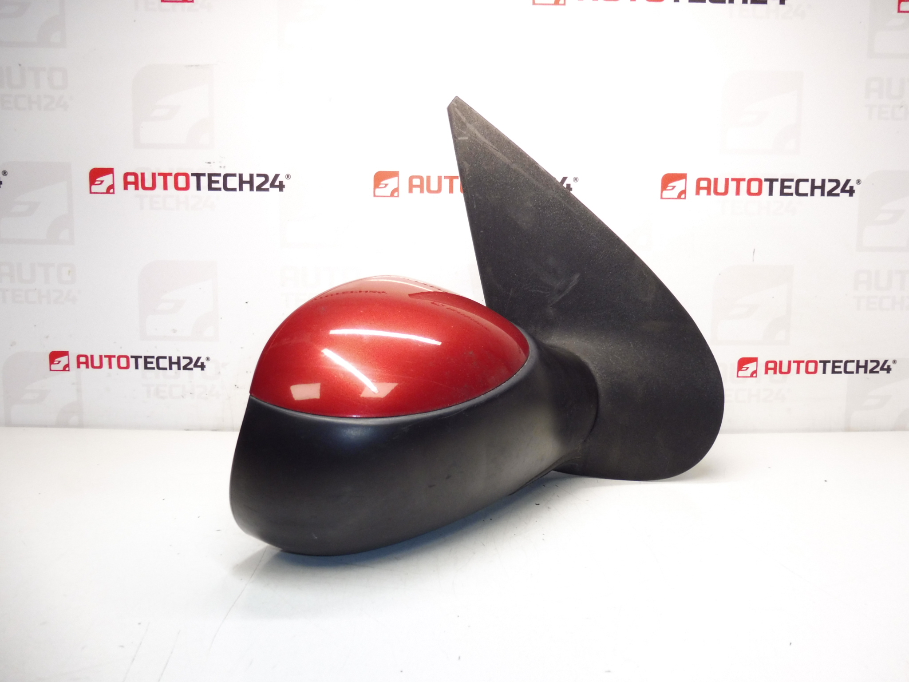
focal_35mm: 24
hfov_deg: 71.6
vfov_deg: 56.8
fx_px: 630
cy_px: 341
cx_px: 454
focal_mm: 4.3
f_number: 3.5
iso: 200
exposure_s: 1/60
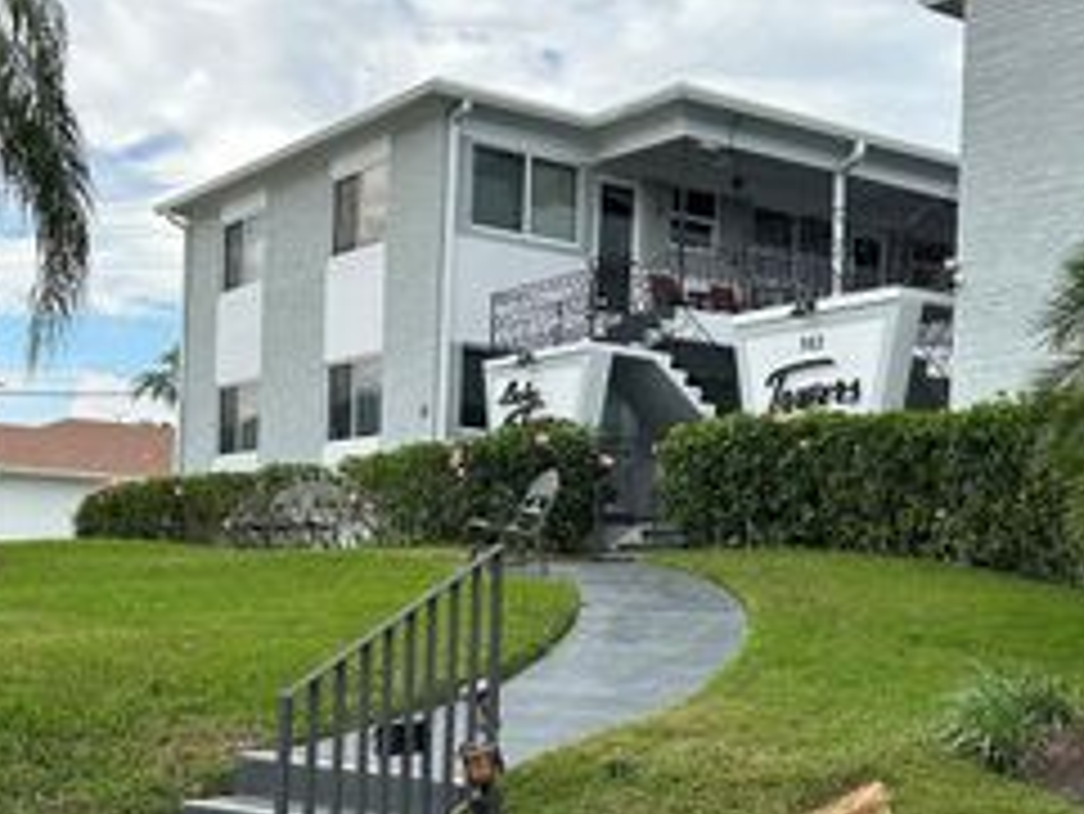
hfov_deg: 35.5
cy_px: 546
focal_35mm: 54
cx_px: 589
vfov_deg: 26.9
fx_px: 1692
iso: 50
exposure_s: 1/1751
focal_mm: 5.7
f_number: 1.5
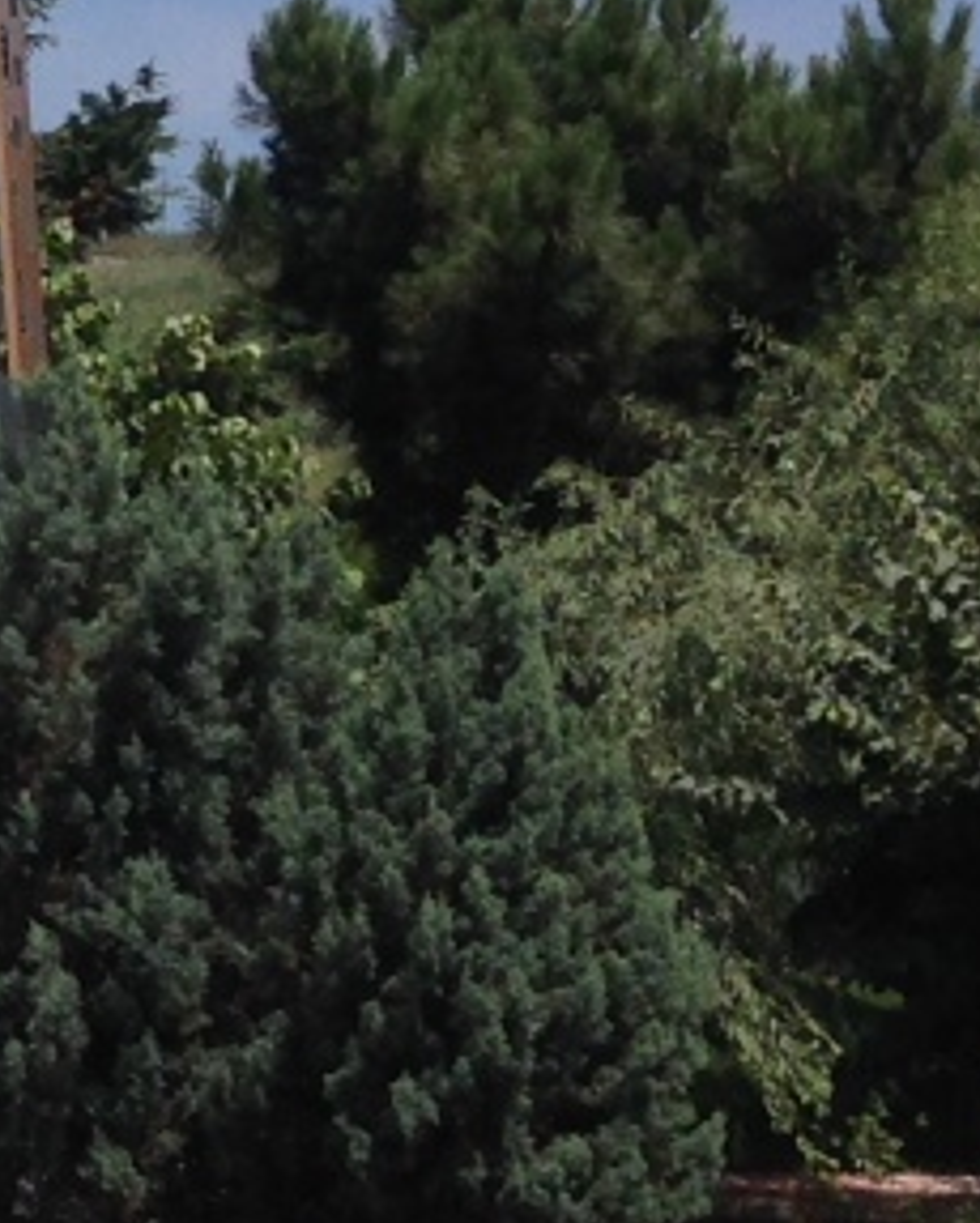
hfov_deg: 7.5
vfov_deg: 10.4
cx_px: -1888
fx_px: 6628
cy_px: -98
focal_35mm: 183
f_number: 2.4
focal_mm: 4.12
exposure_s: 1/2463
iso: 50
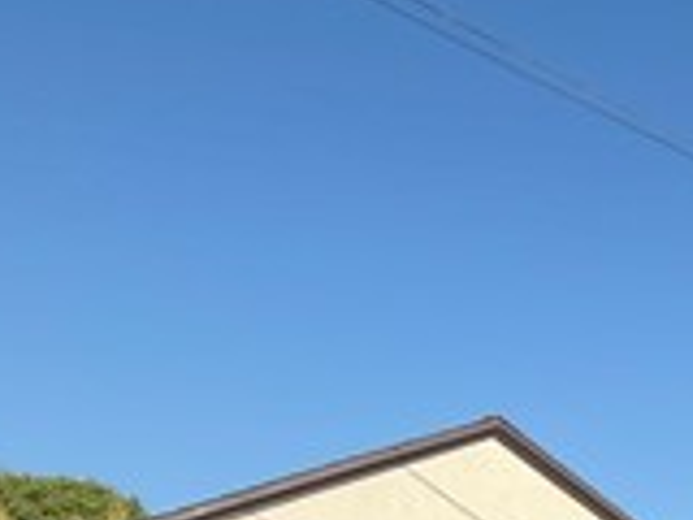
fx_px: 1121
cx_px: 949
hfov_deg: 27.4
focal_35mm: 56
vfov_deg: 20.2
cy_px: 888
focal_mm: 2.22
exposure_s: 1/486
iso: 64
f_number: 2.2
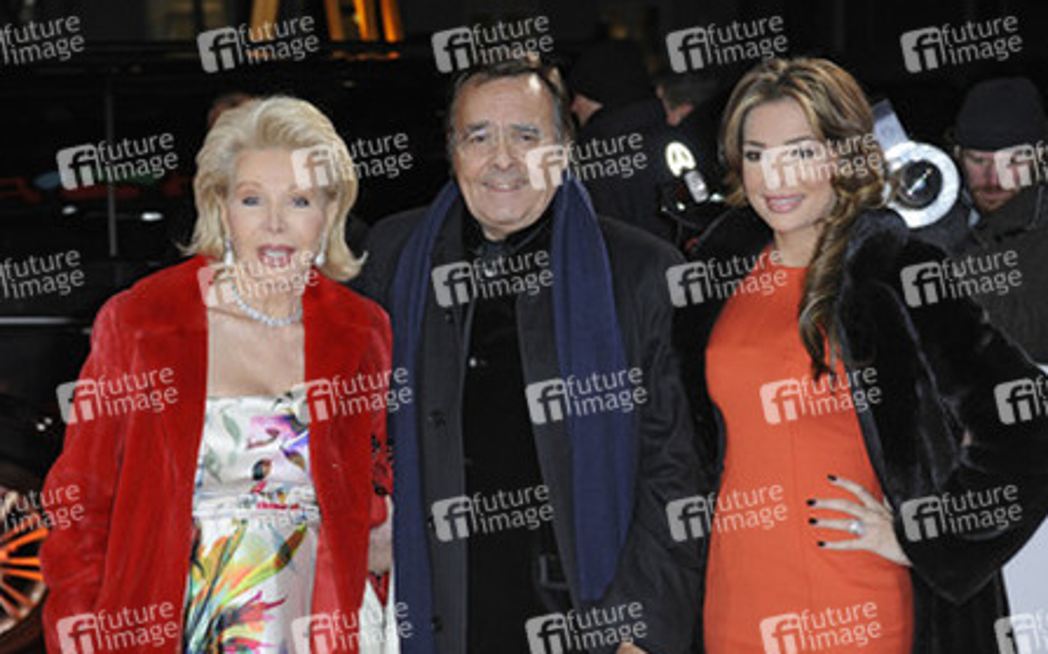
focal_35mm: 108
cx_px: 524
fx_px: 3083
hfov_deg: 19.3
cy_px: 338
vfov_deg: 12.1
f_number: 6.3
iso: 1000
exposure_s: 1/160
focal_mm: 105
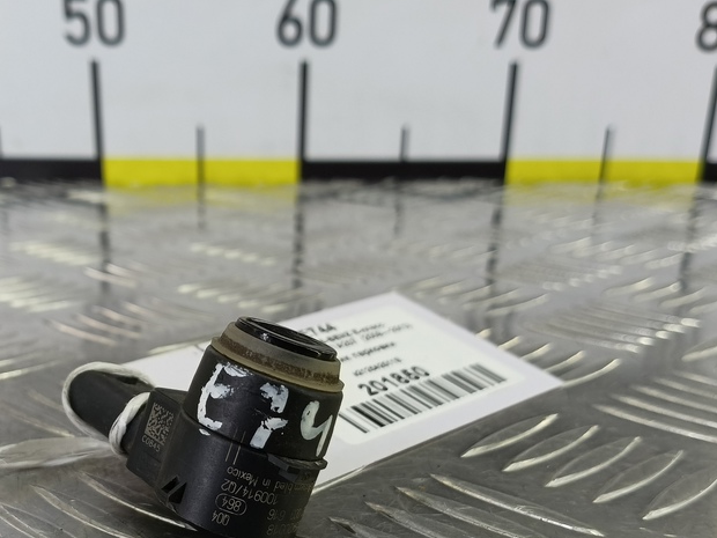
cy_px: 425
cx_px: 241
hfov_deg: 48.2
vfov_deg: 36.5
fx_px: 787
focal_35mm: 38
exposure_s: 1/50
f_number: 1.6
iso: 103
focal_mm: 4.11
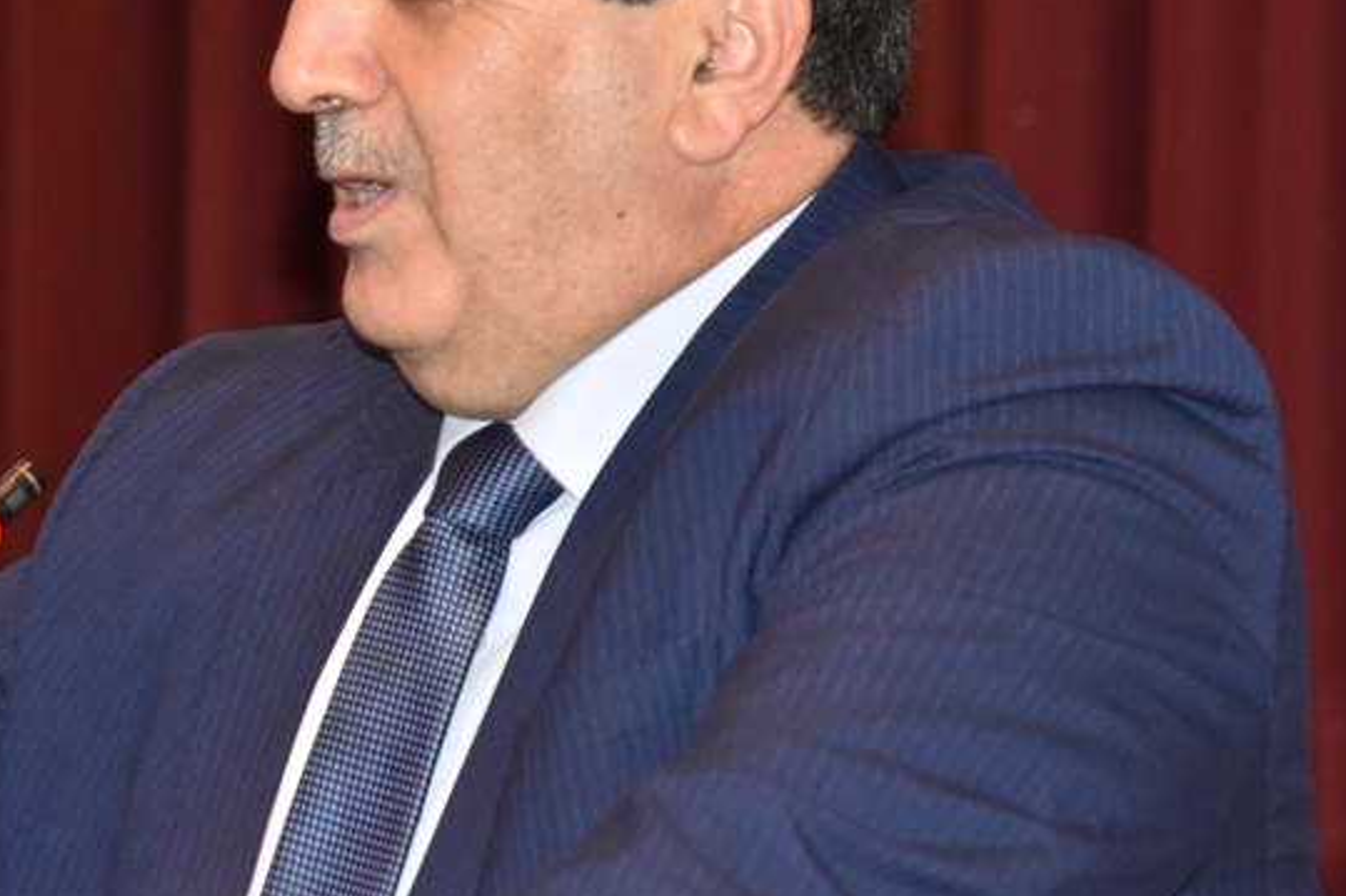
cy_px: 323
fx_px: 8522
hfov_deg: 9.0
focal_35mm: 228
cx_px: 177
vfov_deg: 6.0
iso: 3200
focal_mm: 120
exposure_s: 1/60
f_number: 7.1
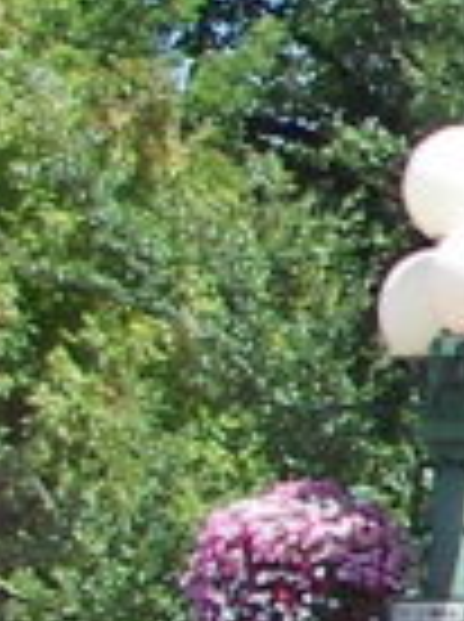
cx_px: 1725
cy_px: 238
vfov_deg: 7.0
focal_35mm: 282
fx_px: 5056
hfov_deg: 4.8
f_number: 2.8
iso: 50
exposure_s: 1/400
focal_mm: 6.3
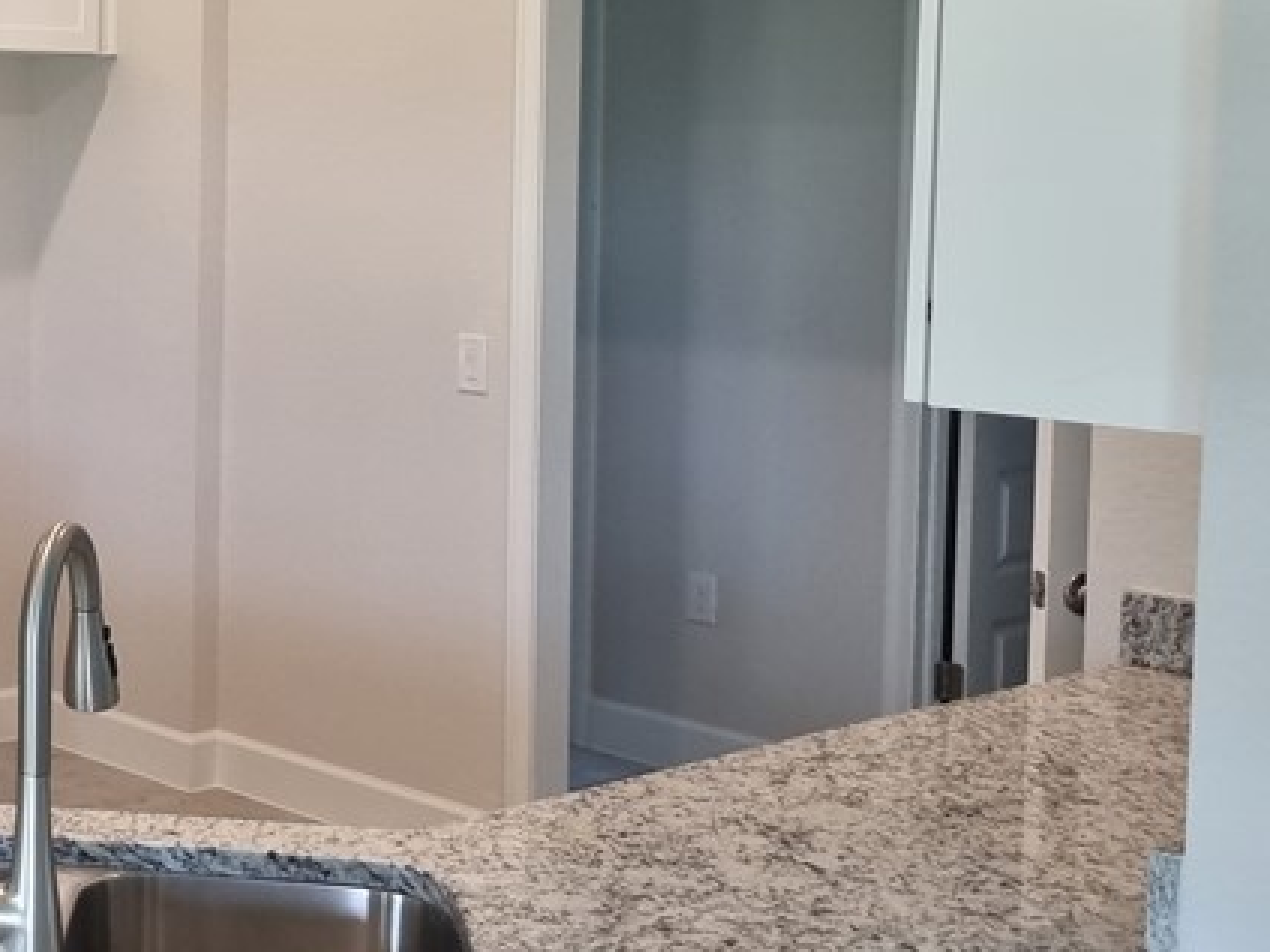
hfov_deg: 27.6
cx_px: -195
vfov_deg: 23.1
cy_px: 279
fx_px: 2311
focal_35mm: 63
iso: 160
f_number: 1.8
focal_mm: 5.4
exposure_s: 1/120
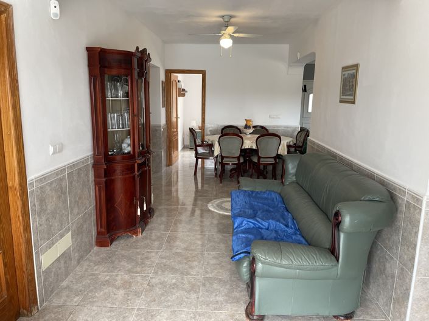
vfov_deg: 53.0
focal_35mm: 26
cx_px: 214
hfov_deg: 67.3
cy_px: 160
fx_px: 322
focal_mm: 4.2
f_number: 1.6
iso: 125
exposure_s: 1/121
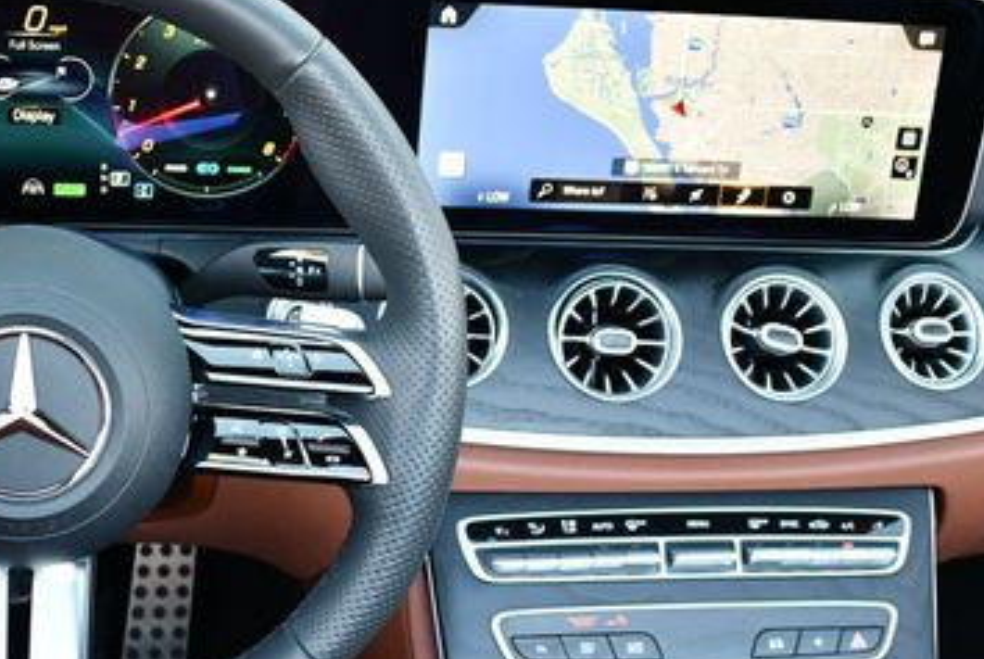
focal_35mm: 65
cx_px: 320
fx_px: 1779
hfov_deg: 30.7
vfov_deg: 20.9
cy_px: 425
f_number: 3.5
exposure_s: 1/200
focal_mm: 18
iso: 800
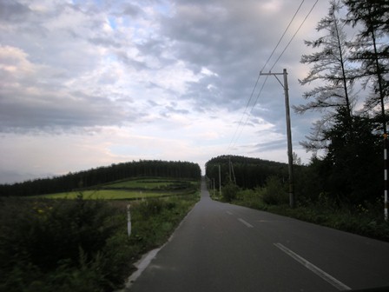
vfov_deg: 40.7
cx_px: 194
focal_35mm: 35
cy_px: 146
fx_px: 393
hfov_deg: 52.6
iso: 50
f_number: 2.8
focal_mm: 5.7
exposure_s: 1/174
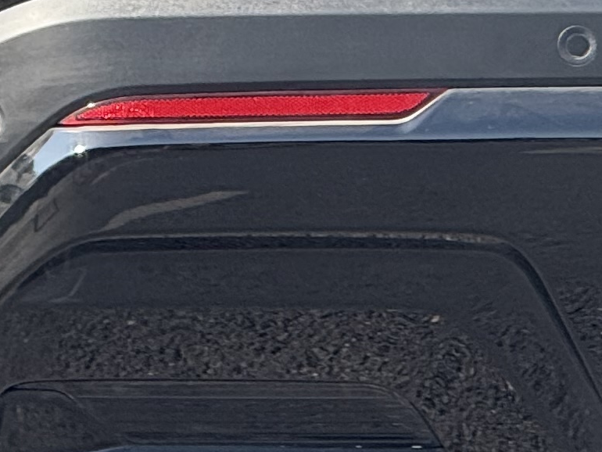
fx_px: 10925
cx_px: 998
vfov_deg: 2.4
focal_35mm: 628
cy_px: -336
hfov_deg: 3.1
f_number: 2.8
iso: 64
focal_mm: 15.66
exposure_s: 1/423
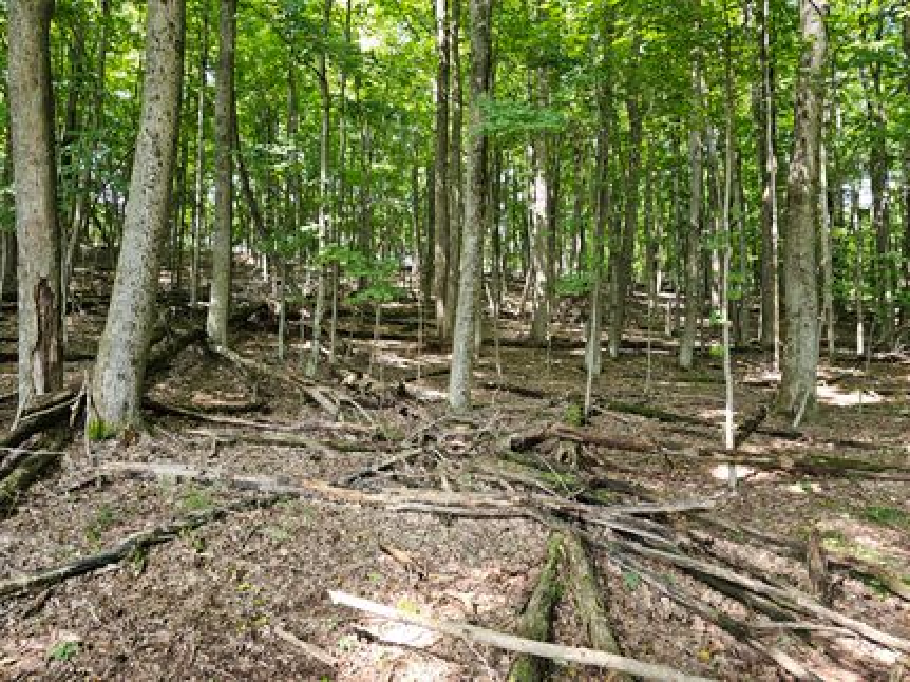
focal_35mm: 23
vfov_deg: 58.9
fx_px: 604
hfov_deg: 73.9
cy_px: 341
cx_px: 455
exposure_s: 1/60
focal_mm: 6.3
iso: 100
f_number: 1.7
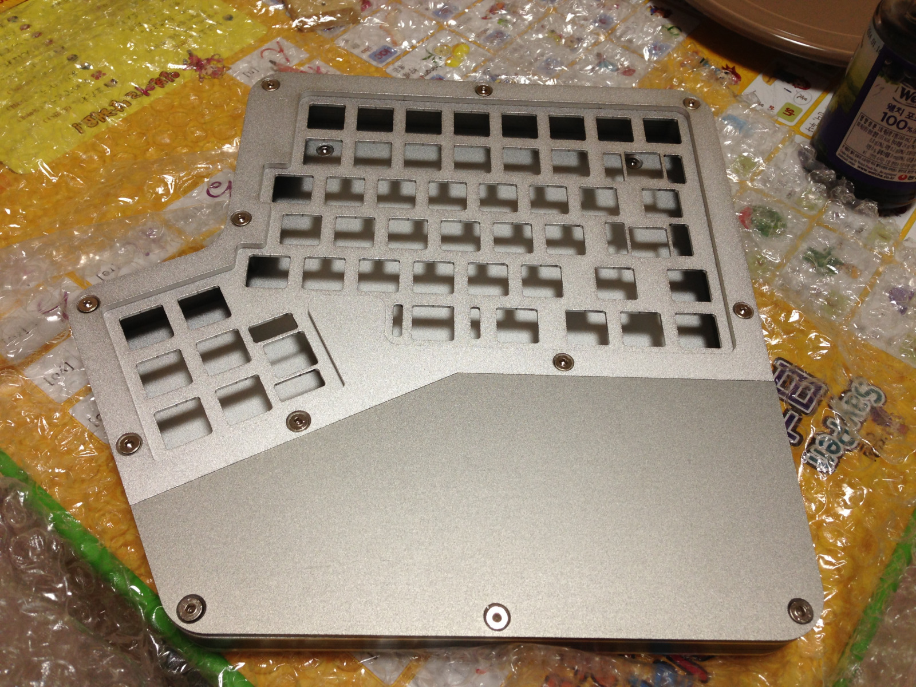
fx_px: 873
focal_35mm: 33
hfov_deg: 55.4
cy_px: 344
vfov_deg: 42.9
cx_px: 458
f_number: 2.4
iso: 50
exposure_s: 1/20
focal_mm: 4.13
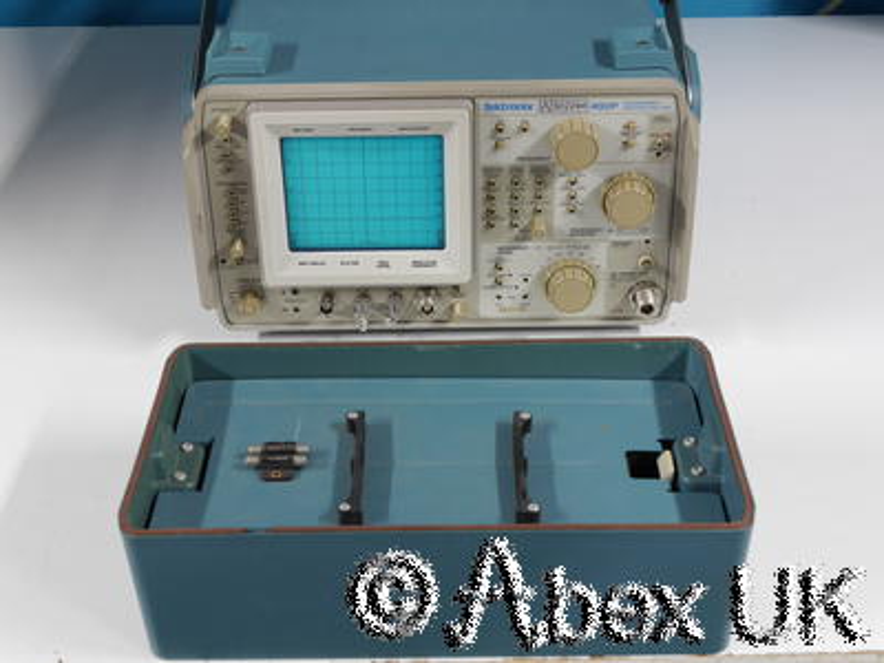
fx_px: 1430
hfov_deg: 34.3
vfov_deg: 26.1
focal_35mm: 56
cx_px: 442
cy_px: 332
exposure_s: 1/2
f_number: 8
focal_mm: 28
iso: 200
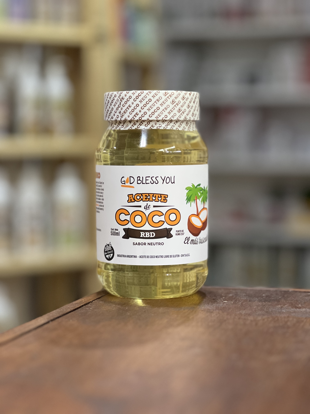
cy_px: 207
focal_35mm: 77
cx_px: 155
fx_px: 919
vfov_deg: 25.3
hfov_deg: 19.1
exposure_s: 1/37
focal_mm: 9
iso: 400
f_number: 2.8
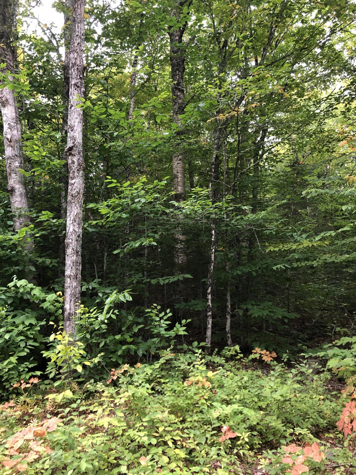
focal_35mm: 28
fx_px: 384
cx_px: 178
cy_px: 238
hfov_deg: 49.7
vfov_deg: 63.4
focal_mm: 3.99
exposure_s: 1/15
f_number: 1.8
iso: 64
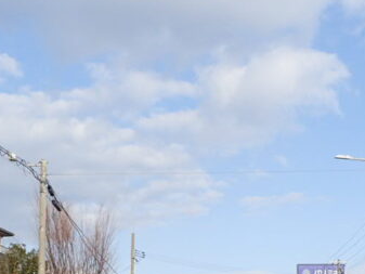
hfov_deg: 25.6
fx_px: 802
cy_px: 349
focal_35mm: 76
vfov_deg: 18.2
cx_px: 234
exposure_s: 1/160
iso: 100
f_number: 8
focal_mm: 4.5
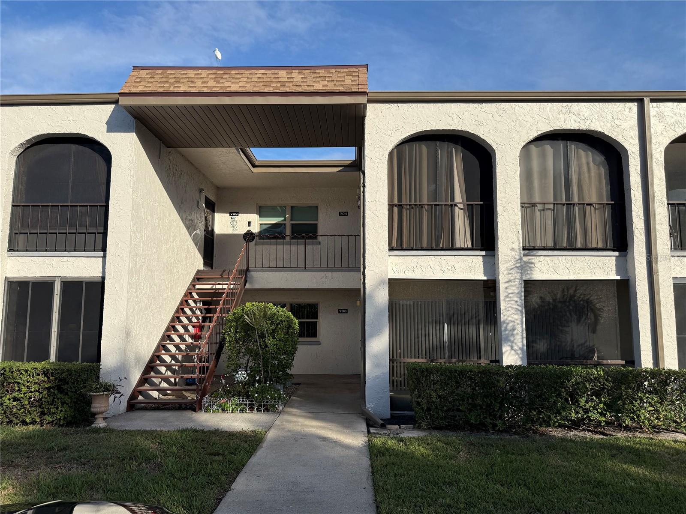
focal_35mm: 24
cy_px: 257
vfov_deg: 56.8
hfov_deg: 71.6
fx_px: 476
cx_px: 343
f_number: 1.78
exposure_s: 1/5714
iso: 80
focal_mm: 6.76
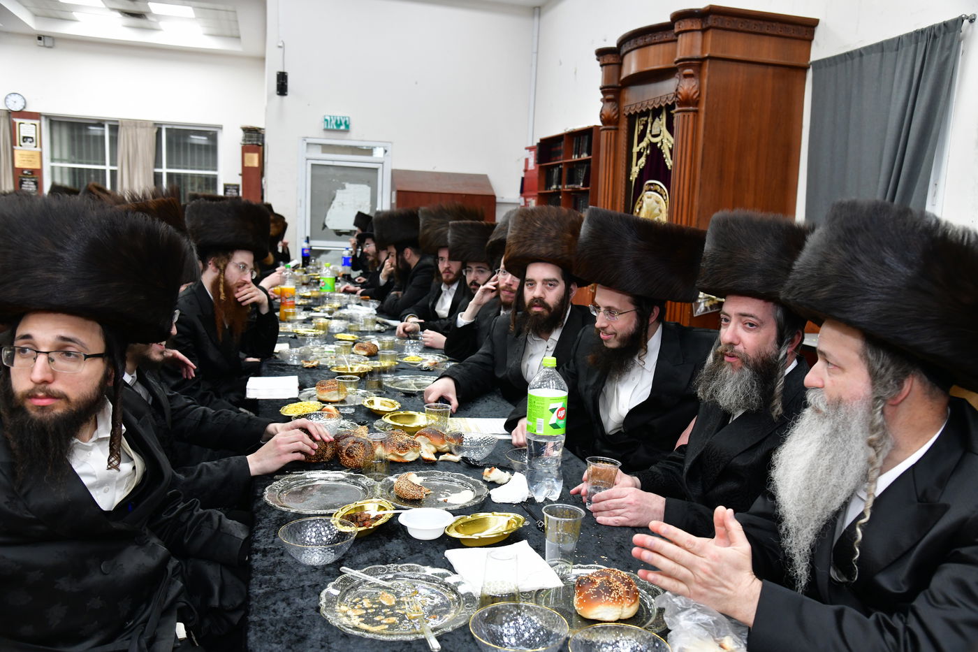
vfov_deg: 43.6
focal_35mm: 30
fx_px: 815
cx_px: 489
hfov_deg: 61.9
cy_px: 326
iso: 2000
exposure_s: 1/125
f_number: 5.6
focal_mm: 30
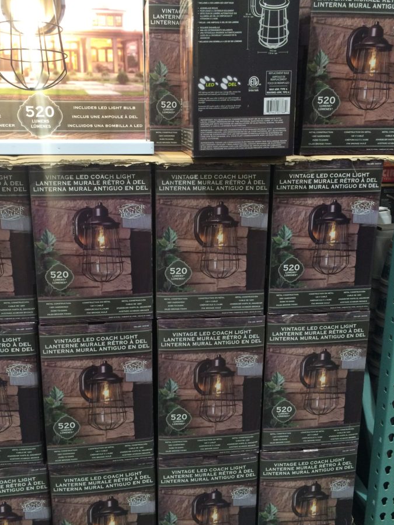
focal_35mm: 33
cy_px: 251
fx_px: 501
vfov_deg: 55.3
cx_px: 177
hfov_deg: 42.9
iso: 200
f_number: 2.2
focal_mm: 4.15
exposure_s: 1/33
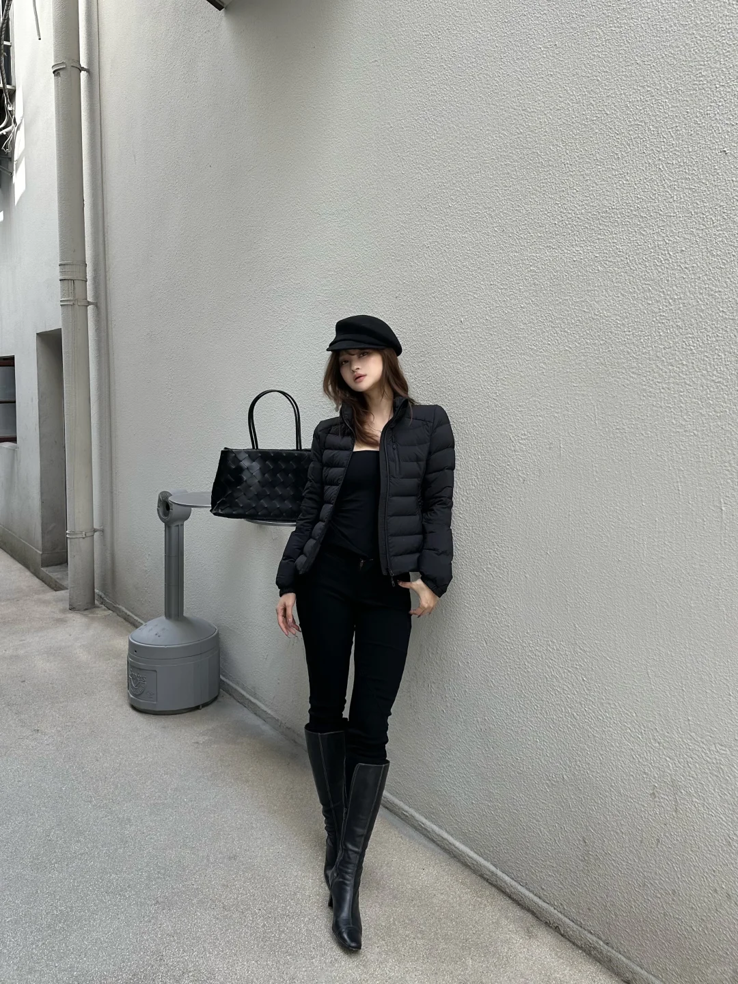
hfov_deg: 56.8
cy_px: 492
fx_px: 682
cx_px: 369
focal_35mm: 24
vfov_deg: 71.6
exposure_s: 1/564
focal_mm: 6.86
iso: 80
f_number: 1.78
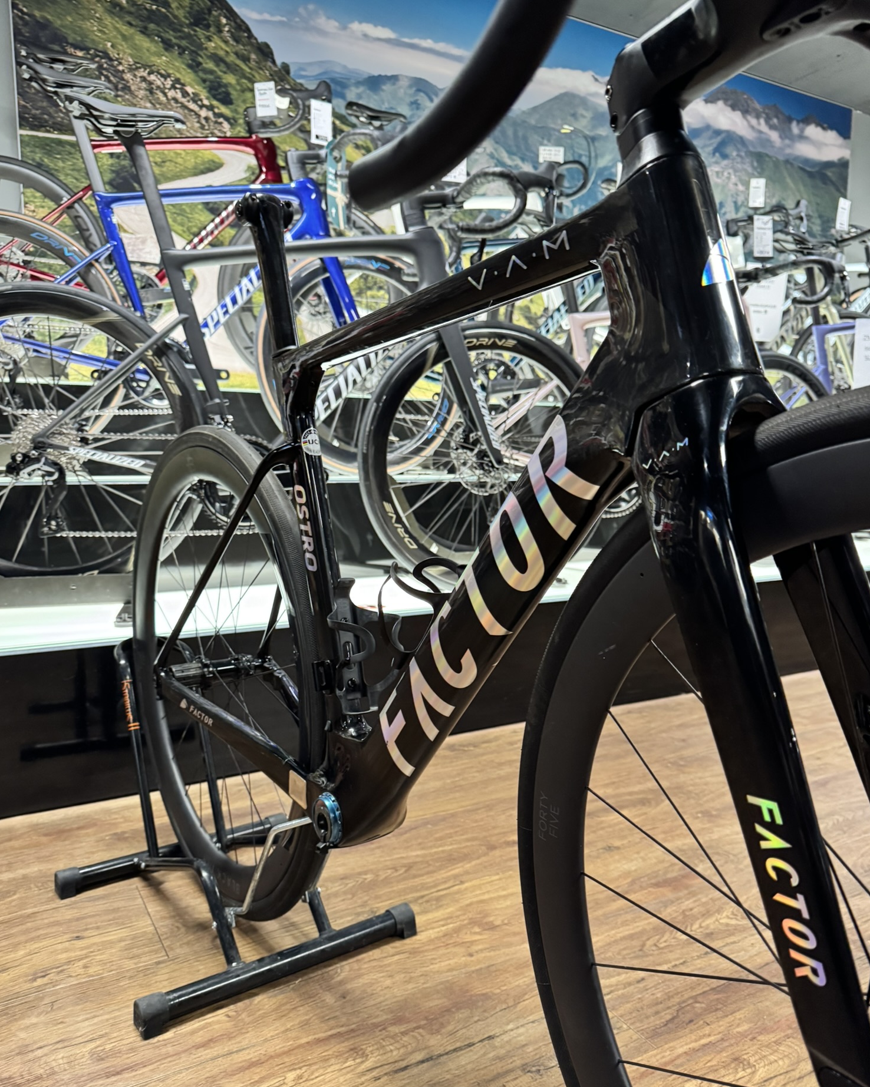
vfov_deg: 65.9
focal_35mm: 26
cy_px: 584
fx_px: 837
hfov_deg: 54.9
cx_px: 439
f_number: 1.78
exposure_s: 1/50
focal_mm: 6.76
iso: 500
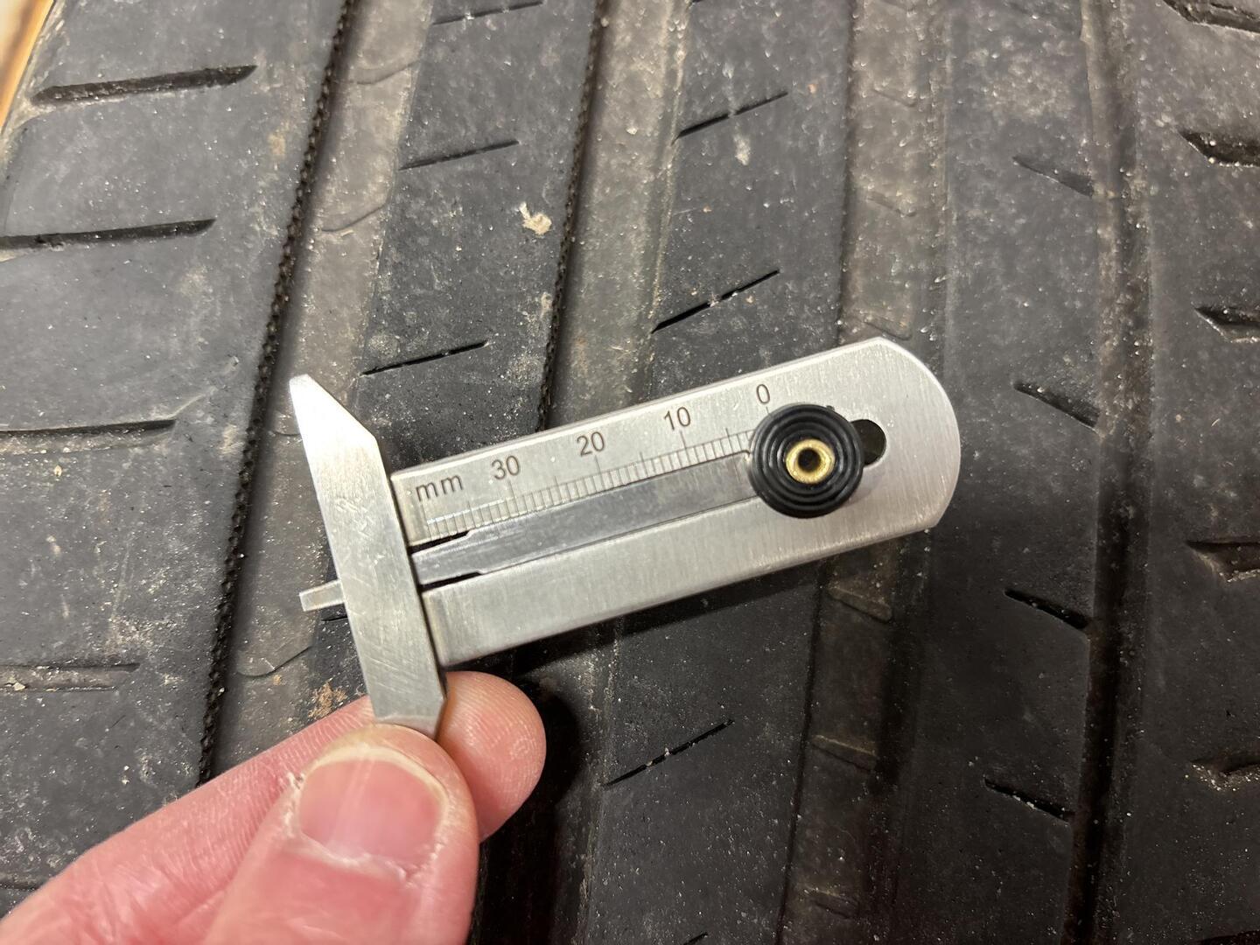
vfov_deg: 53.1
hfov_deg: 67.3
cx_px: 630
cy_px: 472
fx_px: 946
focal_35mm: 26
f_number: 1.6
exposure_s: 1/50
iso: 200
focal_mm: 5.96
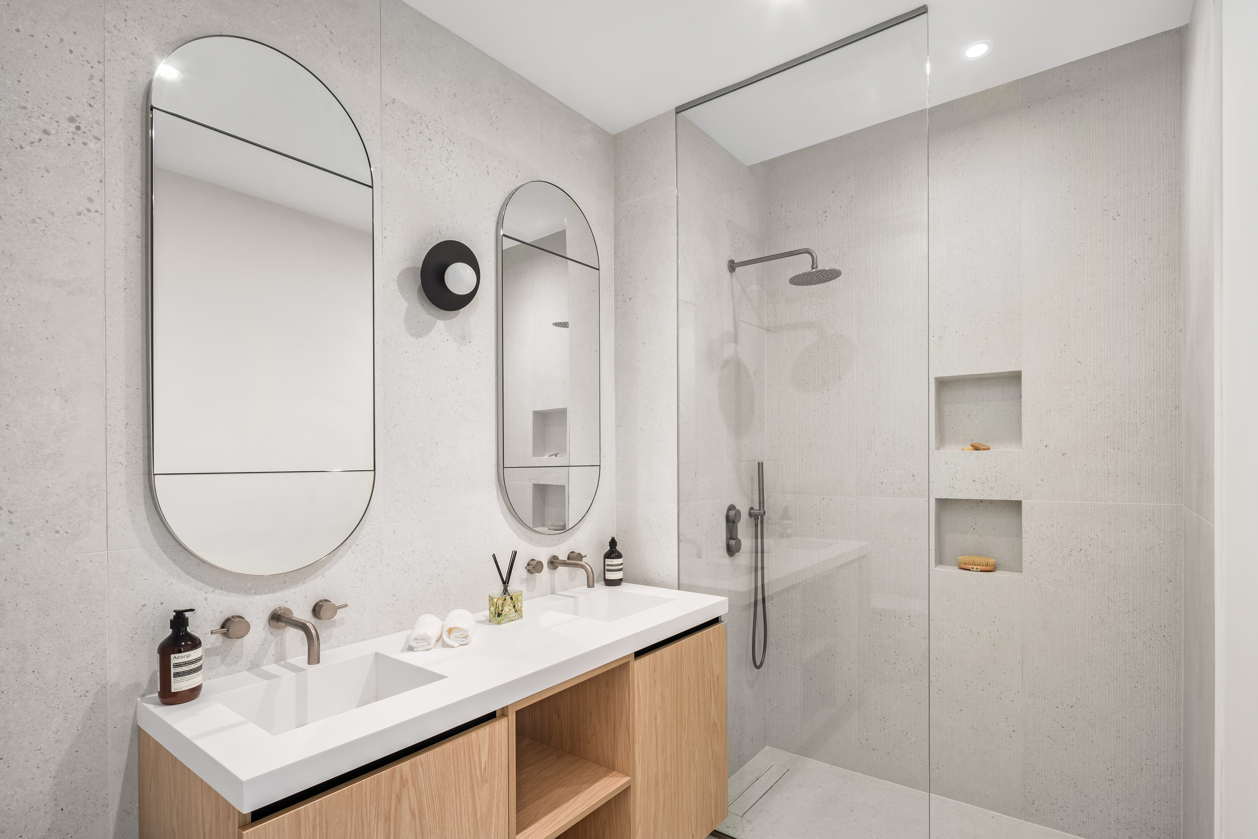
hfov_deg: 93.3
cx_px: 629
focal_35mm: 17
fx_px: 594
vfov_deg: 70.4
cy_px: 420
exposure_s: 1/1.25
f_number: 14
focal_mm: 17
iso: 400
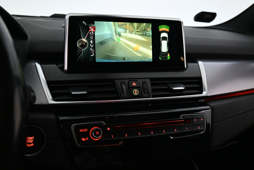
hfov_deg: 61.9
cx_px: 127
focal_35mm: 30
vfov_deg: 43.6
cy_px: 85
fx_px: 212
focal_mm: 20
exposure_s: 1/30
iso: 1250
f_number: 3.8
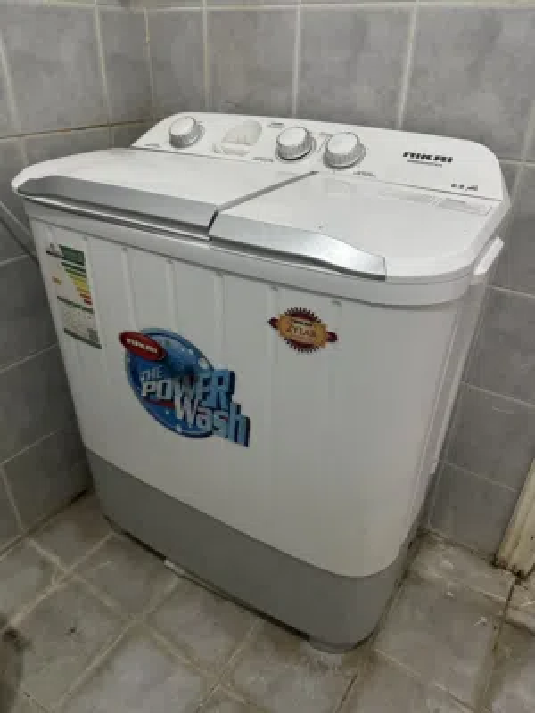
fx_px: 495
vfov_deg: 71.6
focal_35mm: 24
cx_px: 268
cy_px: 356
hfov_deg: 56.8
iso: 800
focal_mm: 6.86
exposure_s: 1/60
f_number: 1.78
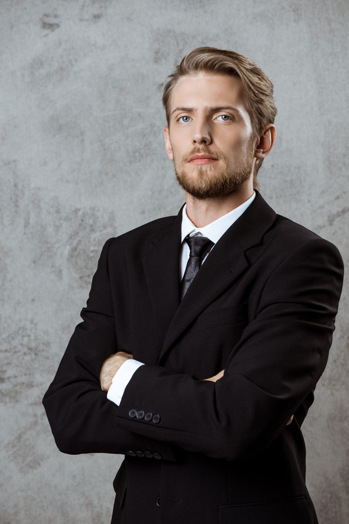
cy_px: 262
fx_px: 1525
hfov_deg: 13.1
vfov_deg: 19.4
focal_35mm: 105
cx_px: 174
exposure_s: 1/160
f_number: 7.1
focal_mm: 105
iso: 100
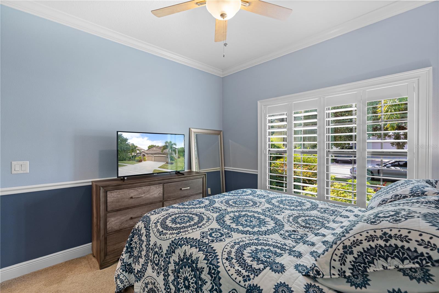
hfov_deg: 96.7
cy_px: 146
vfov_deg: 73.7
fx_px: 195
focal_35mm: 16
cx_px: 220
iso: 250
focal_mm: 16
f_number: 8
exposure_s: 1/50
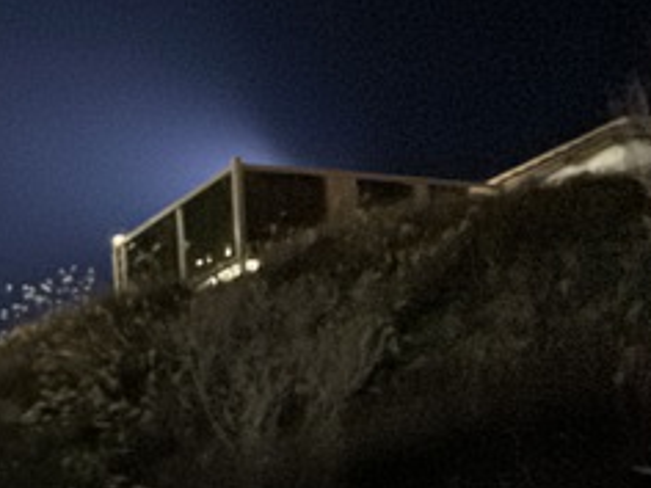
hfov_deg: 22.0
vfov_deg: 18.6
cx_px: -234
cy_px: 447
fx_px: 1467
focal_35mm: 78
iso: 5000
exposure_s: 1/8
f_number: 1.9
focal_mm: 2.69
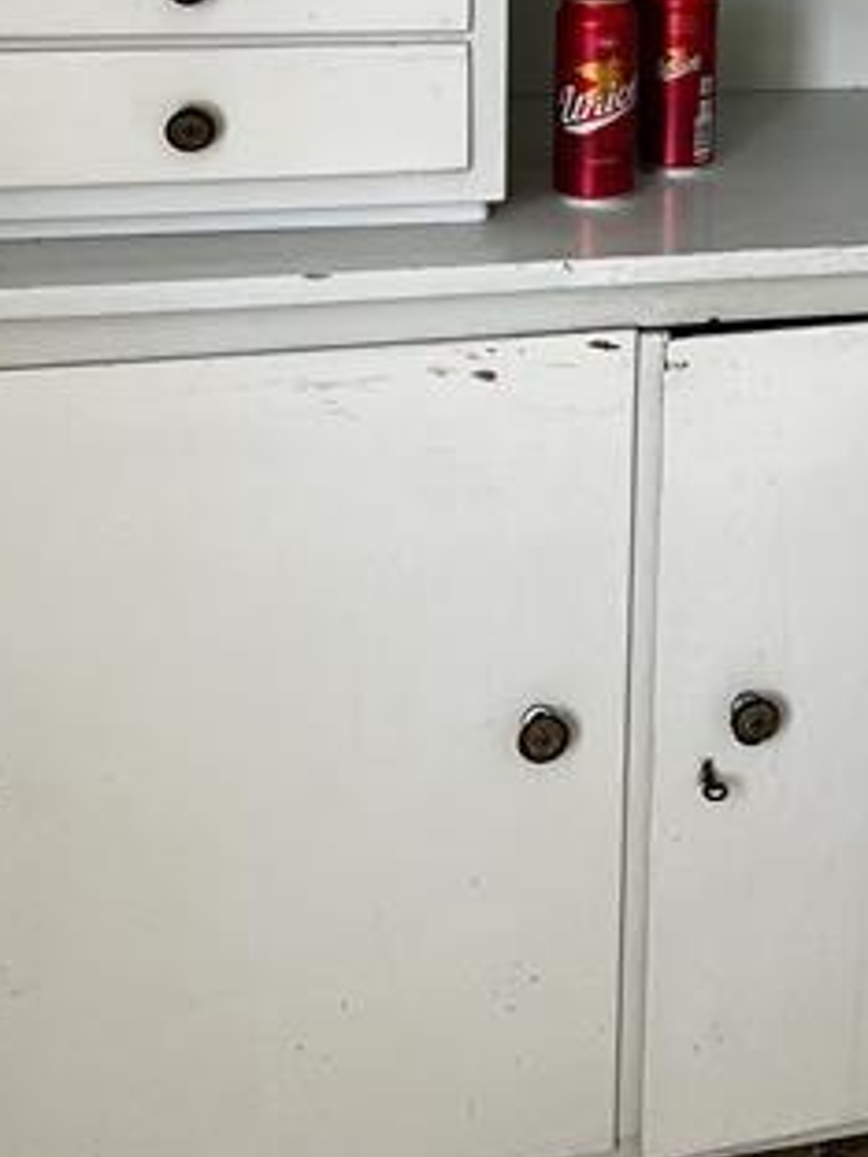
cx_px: 835
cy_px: 41
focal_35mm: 60
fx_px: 2006
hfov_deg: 23.5
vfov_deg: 30.3
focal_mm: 5.7
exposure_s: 1/121
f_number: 1.5
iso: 125
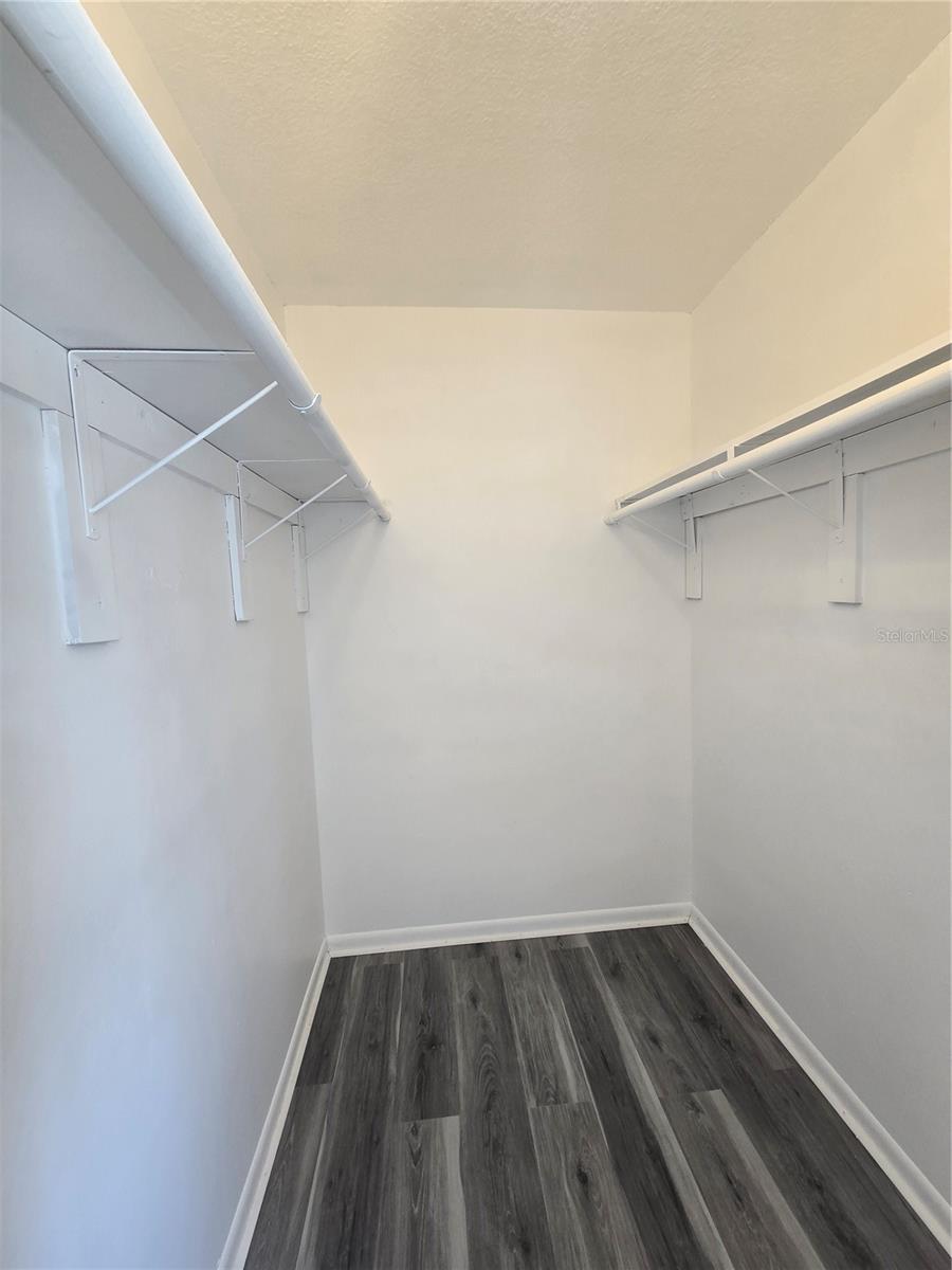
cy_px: 635
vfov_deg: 106.2
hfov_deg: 89.9
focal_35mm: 13
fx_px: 477
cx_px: 476
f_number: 2.2
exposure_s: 1/60
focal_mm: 2.2
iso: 125
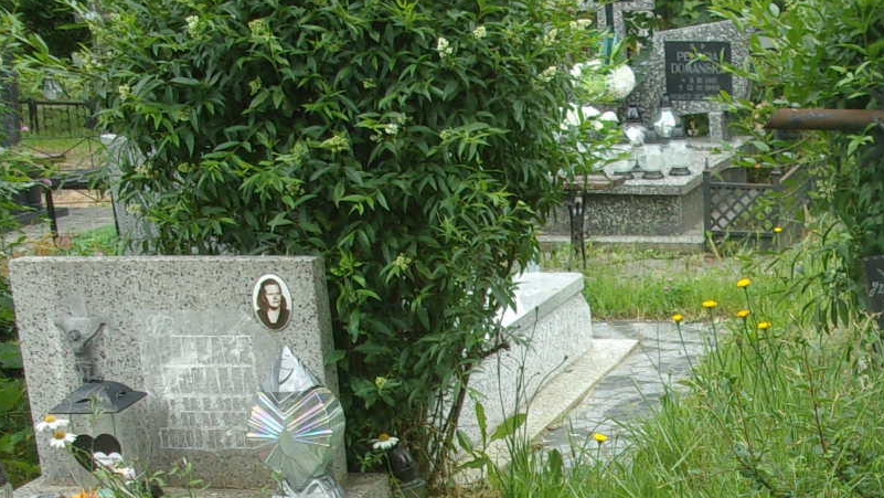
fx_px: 1829
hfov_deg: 25.9
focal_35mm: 78
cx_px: 861
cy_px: 533
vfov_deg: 15.1
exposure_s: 1/140
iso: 80
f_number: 3.9
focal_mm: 5.1
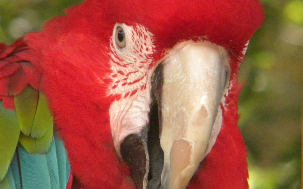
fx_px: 5286
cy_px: 107
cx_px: 151
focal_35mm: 640
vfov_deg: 2.1
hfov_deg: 3.3
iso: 699
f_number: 5.4
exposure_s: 1/282
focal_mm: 75
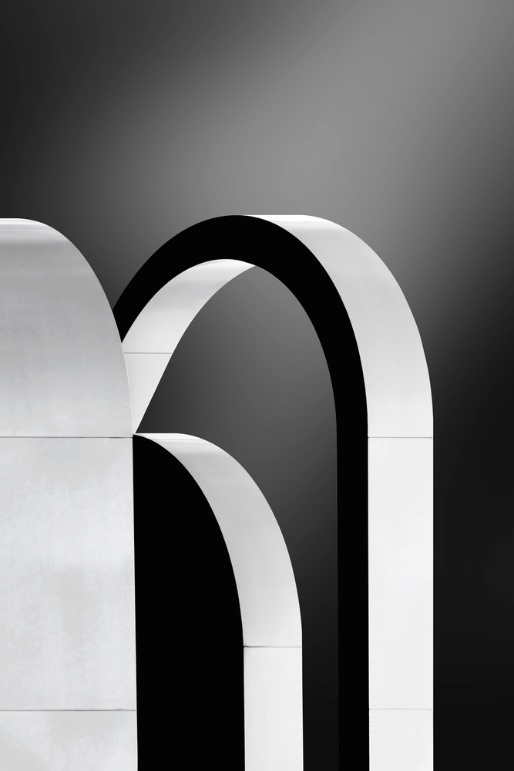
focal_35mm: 116
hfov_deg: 11.8
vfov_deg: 17.6
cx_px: 257
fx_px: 2483
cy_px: 386
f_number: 6.4
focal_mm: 77.3
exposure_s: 1/500
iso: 160
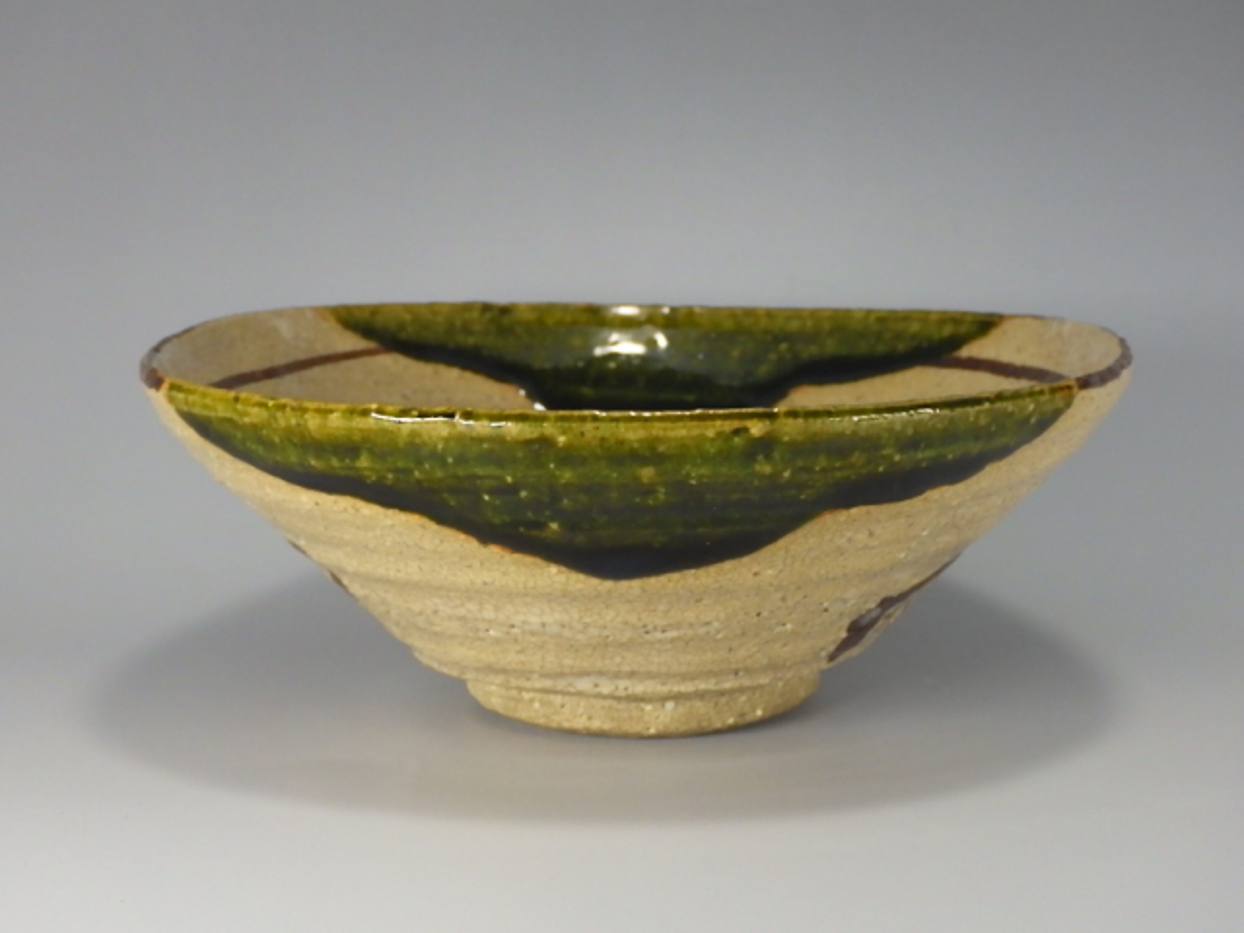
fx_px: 2228
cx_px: 622
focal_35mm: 62
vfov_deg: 23.7
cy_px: 466
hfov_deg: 31.2
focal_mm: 11.1
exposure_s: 1/60
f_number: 4.6
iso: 400
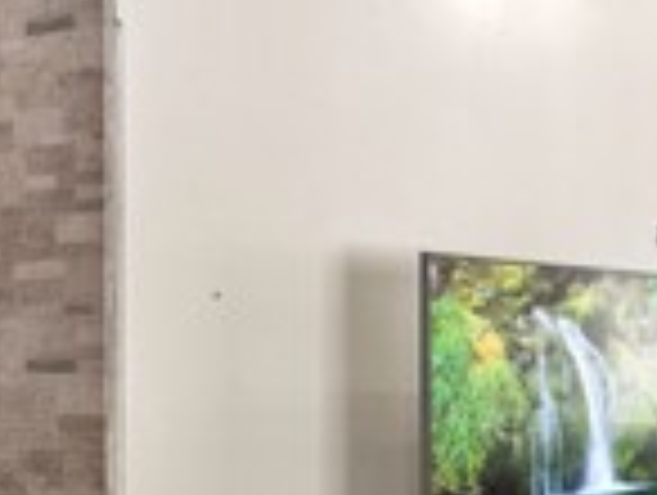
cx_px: 936
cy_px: 432
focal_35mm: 70
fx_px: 1331
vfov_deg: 20.7
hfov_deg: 23.3
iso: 200
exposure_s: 1/1.67
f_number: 8
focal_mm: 8
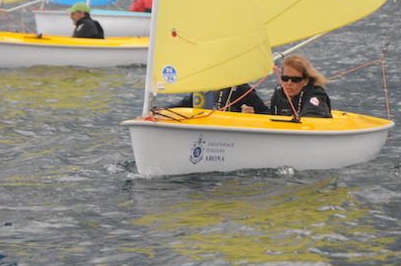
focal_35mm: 351
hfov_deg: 5.9
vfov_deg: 3.9
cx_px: 202
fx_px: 3902
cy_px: 77
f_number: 5.6
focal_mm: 135
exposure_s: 1/4000
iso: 1600
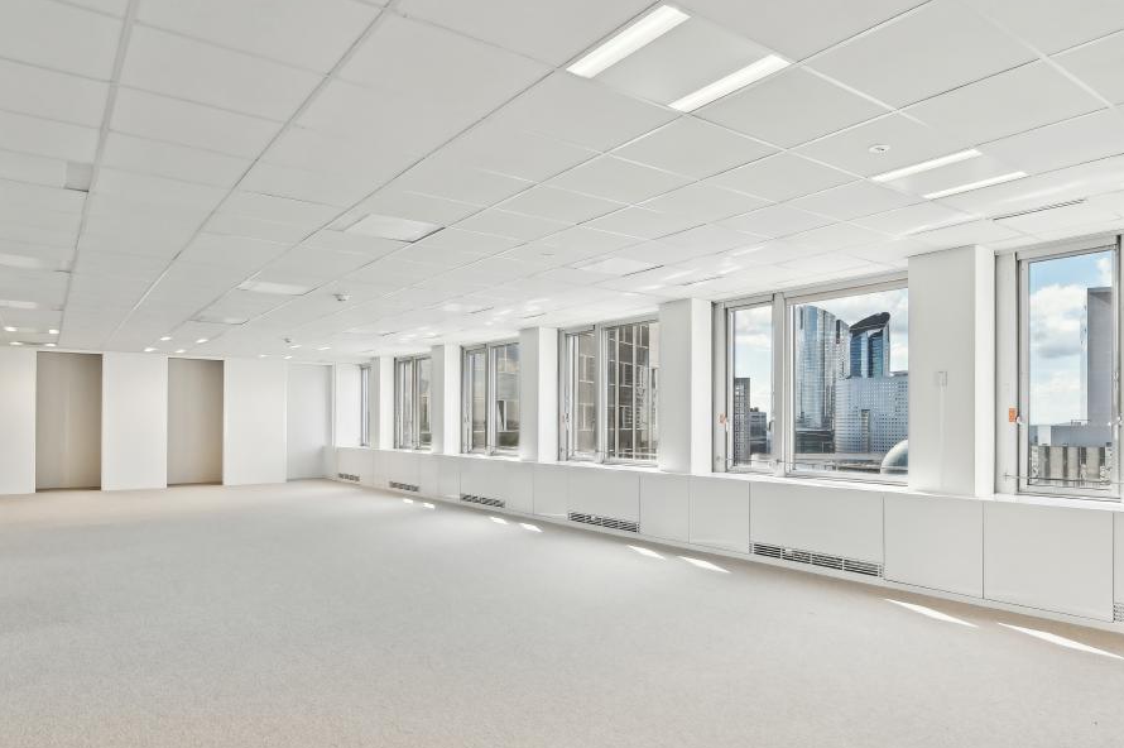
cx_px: 706
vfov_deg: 54.9
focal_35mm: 23
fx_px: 718
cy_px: 424
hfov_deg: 74.8
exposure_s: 1/20
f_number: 11
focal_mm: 16
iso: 400
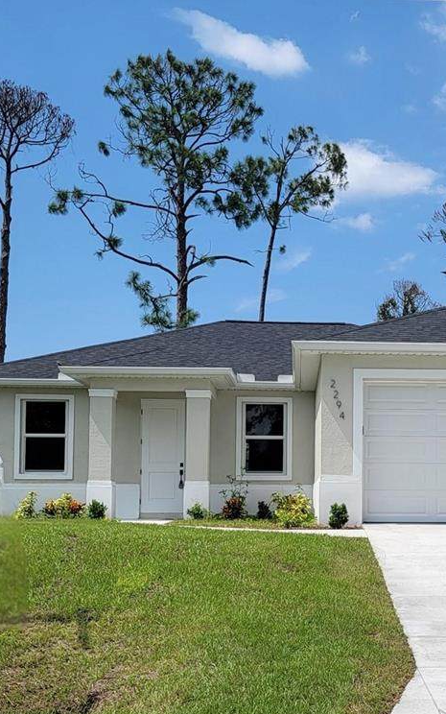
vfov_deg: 55.3
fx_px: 681
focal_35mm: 35
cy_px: 352
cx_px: 317
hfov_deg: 35.7
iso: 16
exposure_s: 1/2000
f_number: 1.8
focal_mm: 6.7
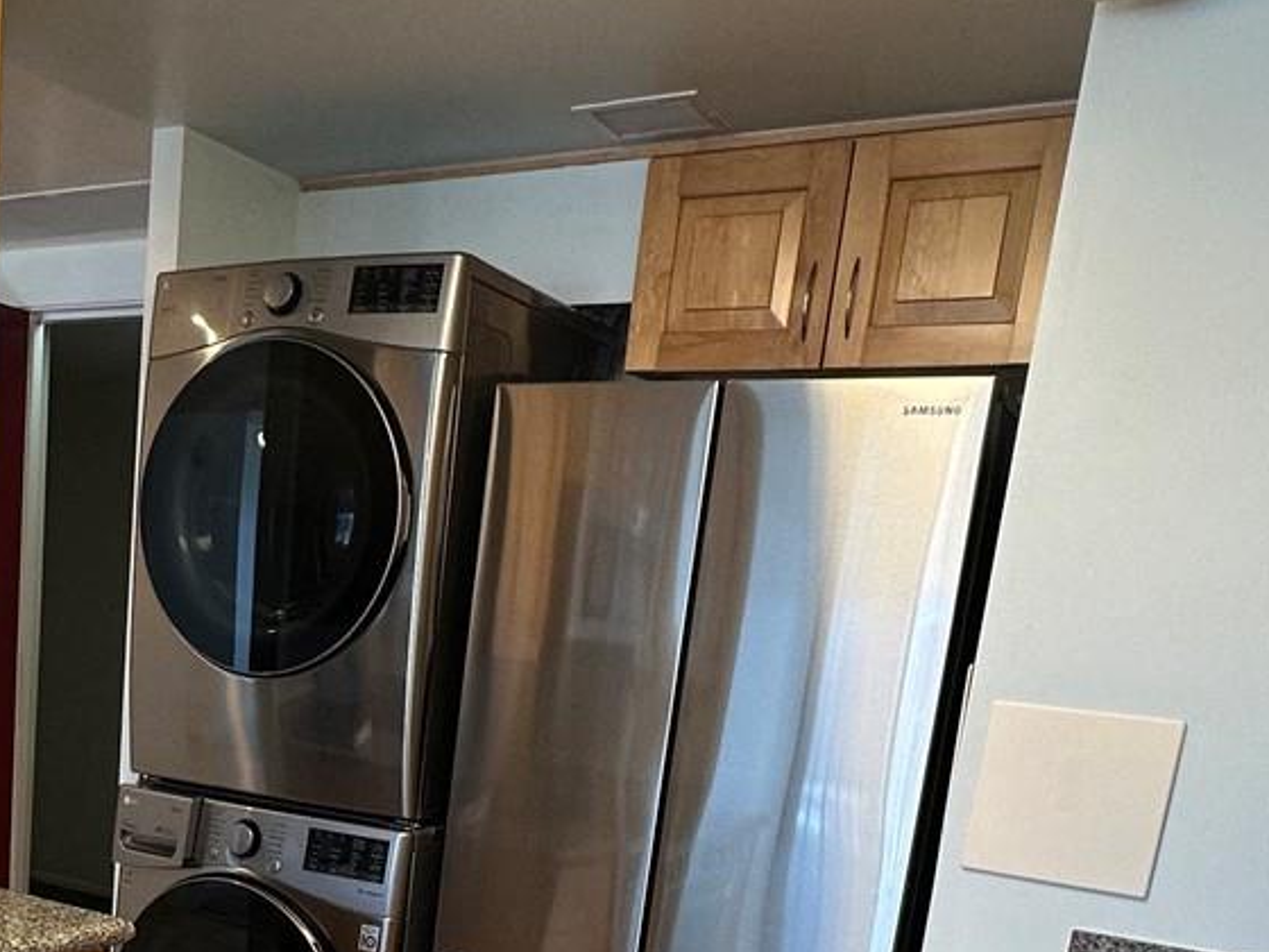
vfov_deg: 33.1
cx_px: 335
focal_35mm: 40
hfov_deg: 45.4
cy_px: 943
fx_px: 1466
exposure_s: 1/120
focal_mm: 2.22
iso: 125
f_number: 2.2
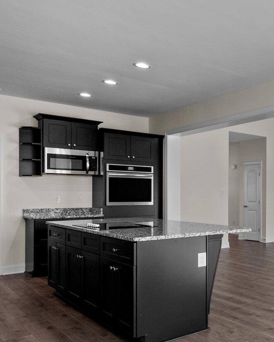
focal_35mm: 34
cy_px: 176
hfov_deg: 34.9
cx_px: 326
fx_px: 344
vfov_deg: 52.8
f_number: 4
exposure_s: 1/100
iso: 400
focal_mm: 7
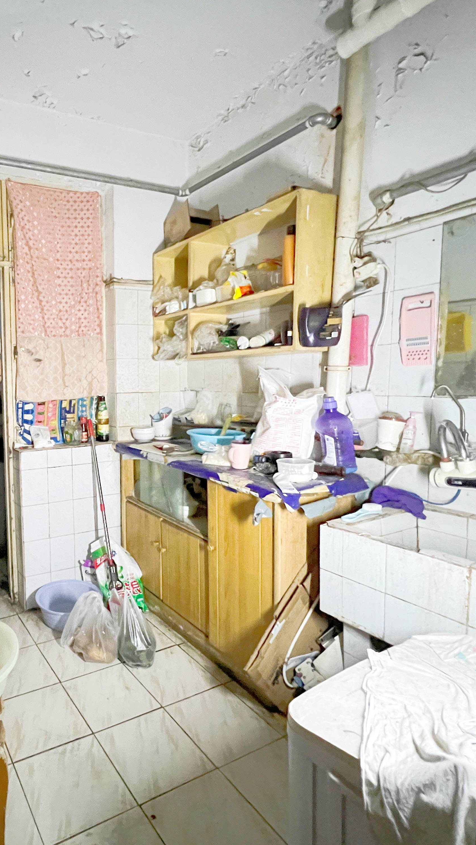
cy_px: 422
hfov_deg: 52.9
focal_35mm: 19
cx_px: 70
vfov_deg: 89.6
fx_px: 426
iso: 1000
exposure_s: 1/33
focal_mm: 1.57
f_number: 1.8
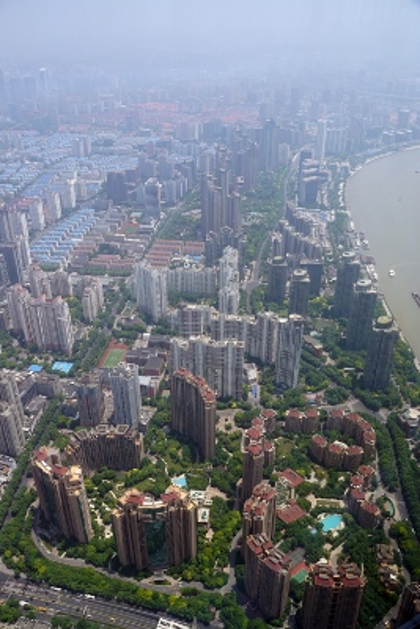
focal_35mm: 30
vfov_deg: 61.9
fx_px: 525
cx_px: 210
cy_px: 314
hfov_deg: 43.6
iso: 100
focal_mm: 20
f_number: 10
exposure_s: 1/160
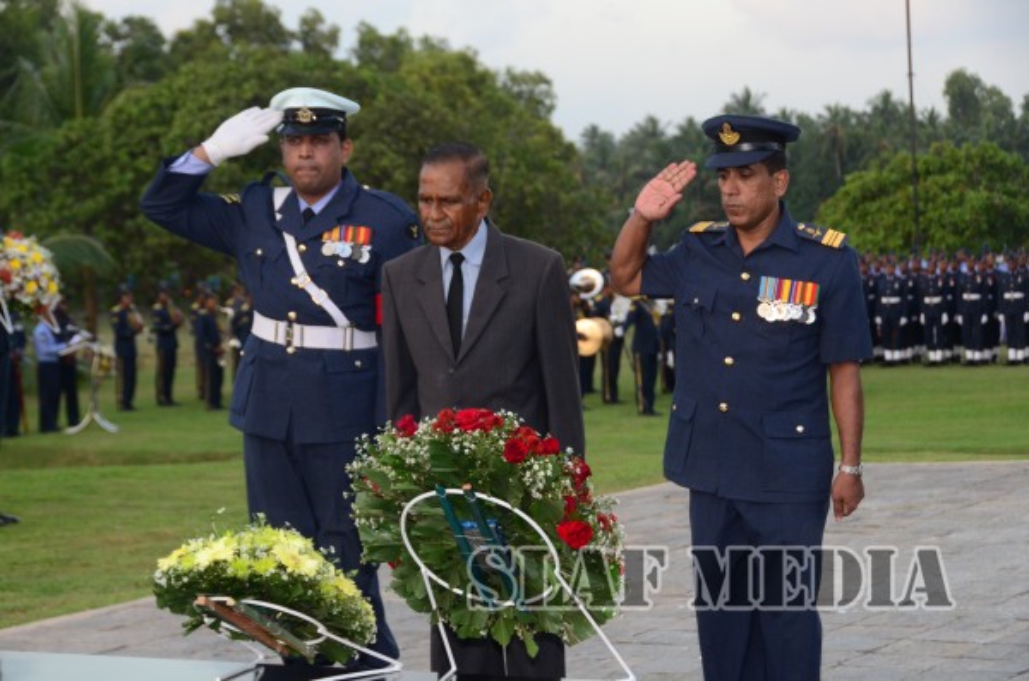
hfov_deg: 19.5
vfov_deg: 13.0
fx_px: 2994
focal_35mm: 105
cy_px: 340
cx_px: 514
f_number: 6.3
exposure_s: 1/100
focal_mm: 70
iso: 400
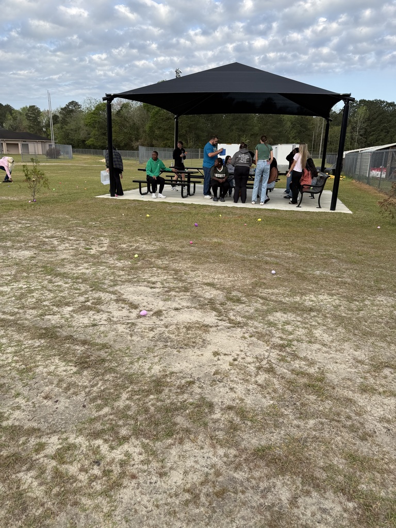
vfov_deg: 71.6
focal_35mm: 24
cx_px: 198
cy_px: 264
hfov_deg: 56.8
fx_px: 366
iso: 80
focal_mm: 6.76
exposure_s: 1/1211
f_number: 1.78
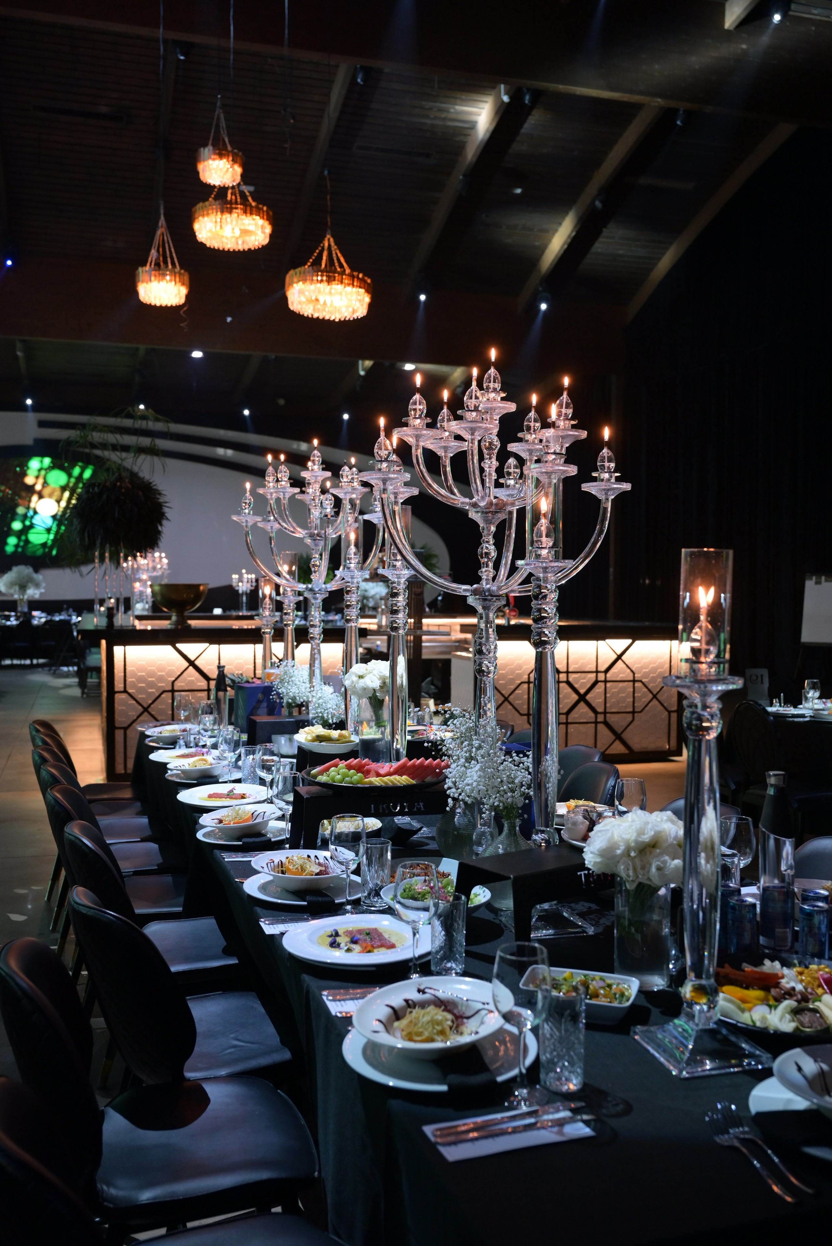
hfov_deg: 41.2
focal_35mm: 32
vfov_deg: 58.7
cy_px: 623
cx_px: 416
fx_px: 1108
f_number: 4
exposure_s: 1/60
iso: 1600
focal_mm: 32
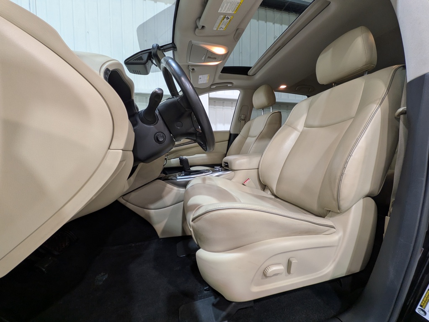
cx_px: 214
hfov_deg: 102.1
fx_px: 174
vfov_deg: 85.7
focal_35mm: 14
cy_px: 161
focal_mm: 1.83
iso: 76
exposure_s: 1/33.3
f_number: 2.2
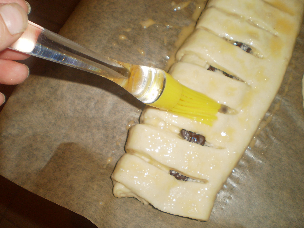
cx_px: 152
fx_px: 316
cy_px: 114
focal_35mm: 36
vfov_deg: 39.7
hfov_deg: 51.4
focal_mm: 6.3
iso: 125
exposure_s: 1/30
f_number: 3.1
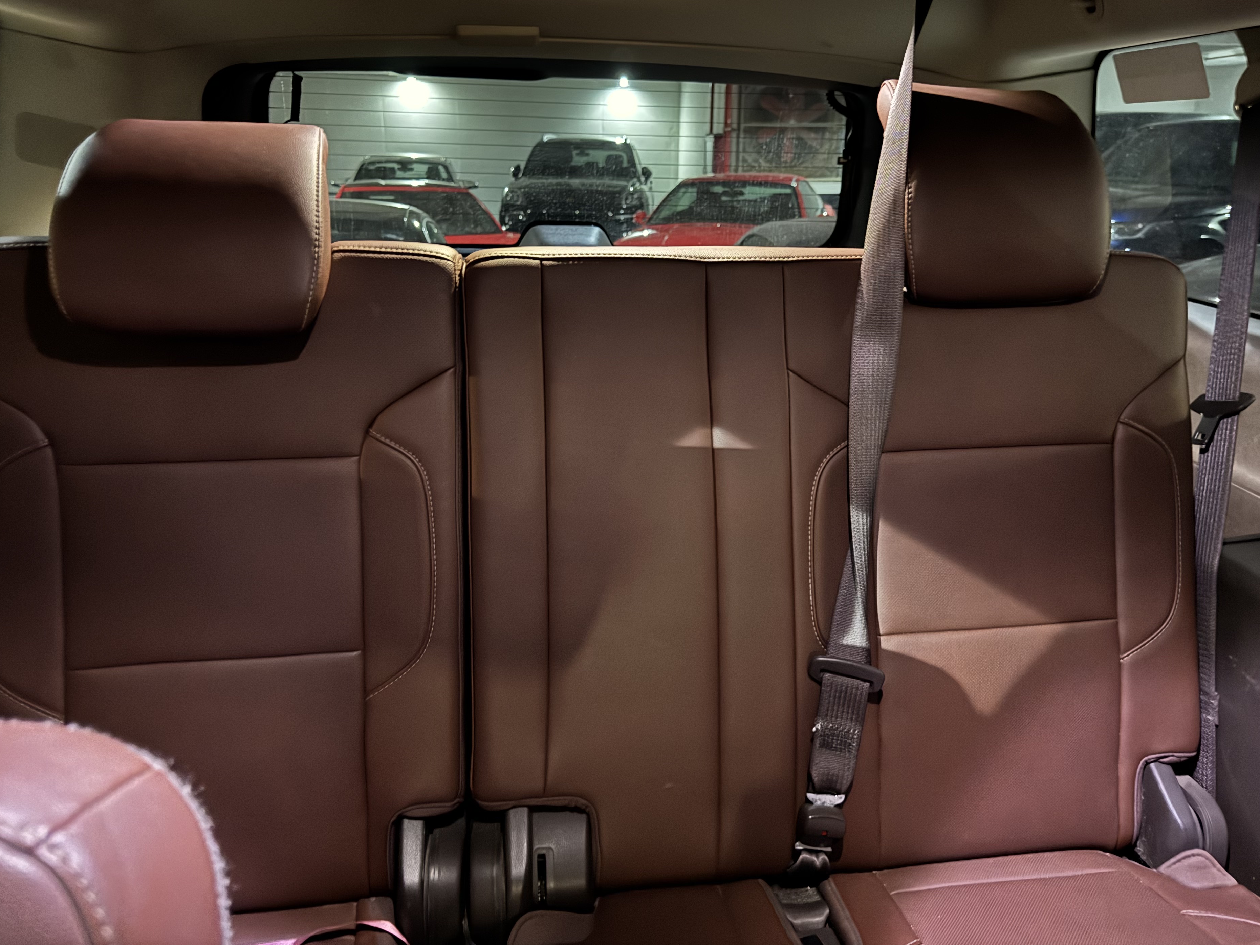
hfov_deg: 67.3
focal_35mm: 26
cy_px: 435
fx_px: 946
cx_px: 642
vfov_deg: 53.0
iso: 2000
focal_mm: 6.76
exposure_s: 1/9
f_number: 1.78
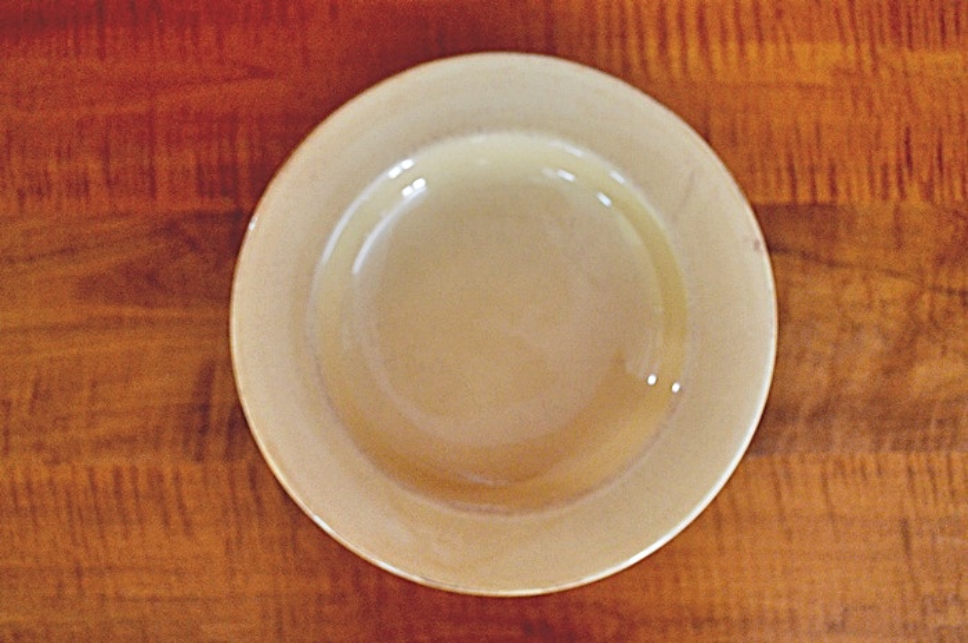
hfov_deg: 46.4
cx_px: 484
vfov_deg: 31.8
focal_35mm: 42
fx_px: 1128
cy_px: 322
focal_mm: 28
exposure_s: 1/15
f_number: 4.5
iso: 2200
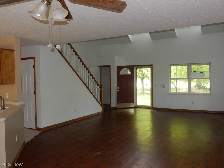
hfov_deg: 60.0
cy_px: 84
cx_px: 112
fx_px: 194
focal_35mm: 30
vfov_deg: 46.8
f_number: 4
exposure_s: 1/30
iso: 360
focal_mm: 5.4
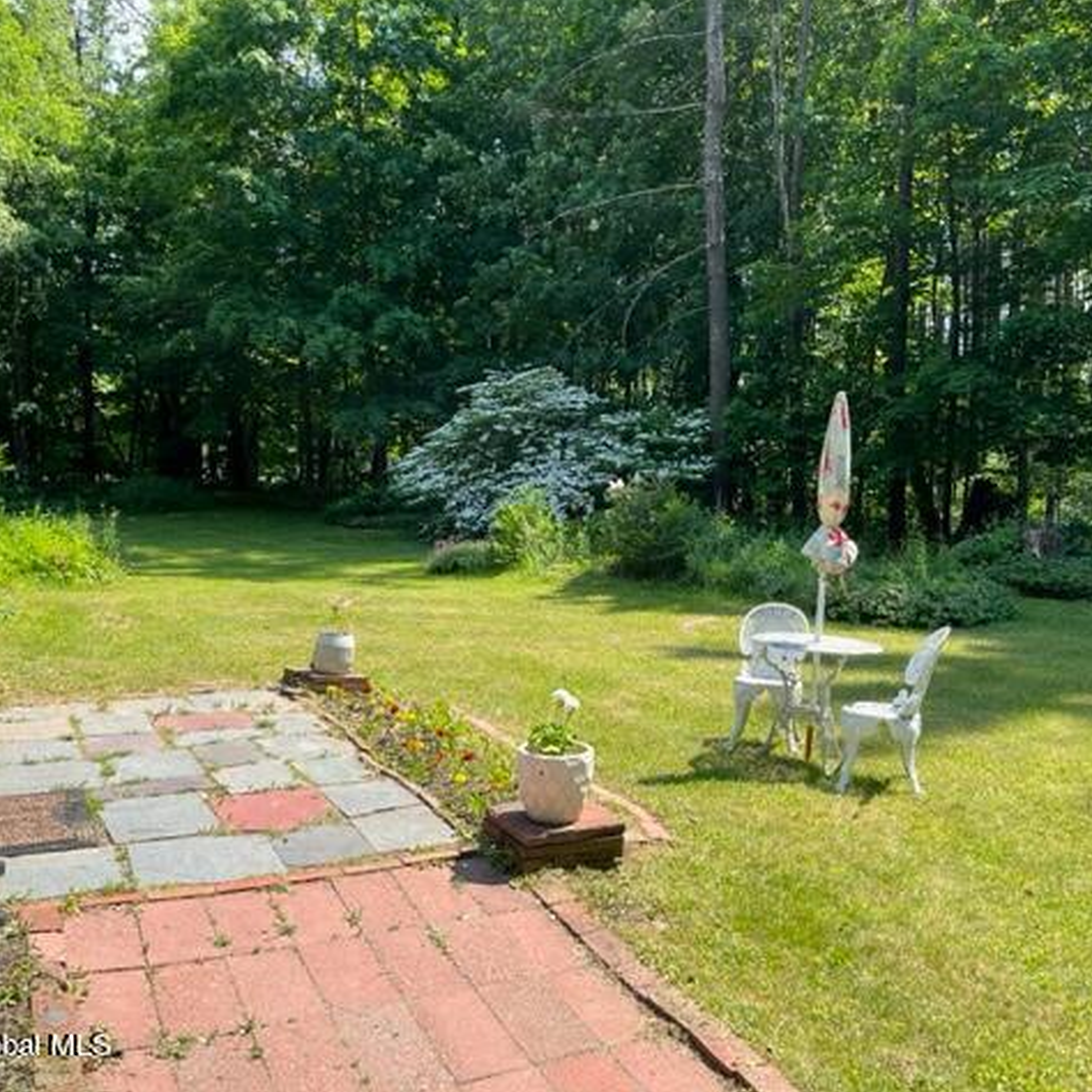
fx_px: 1106
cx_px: 583
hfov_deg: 52.5
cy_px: 541
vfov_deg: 52.5
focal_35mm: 31
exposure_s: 1/1294
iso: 50
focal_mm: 5.1
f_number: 1.6
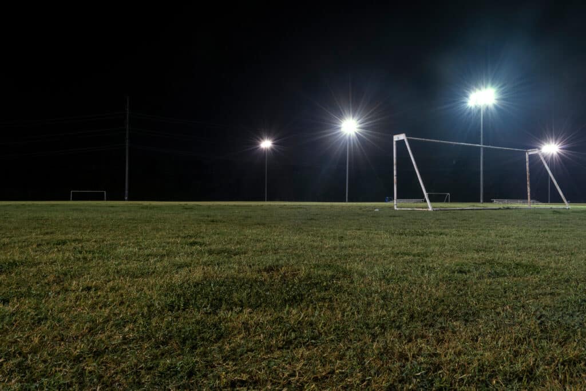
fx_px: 440
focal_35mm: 27
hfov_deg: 67.4
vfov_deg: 47.9
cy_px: 196
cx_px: 293
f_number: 16
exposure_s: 2
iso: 100
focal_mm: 18
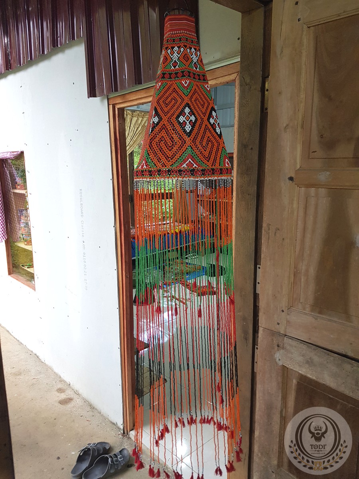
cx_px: 180
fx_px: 360
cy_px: 240
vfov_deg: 67.3
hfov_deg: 53.1
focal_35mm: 26
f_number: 1.7
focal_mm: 4.3
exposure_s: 1/33
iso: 160
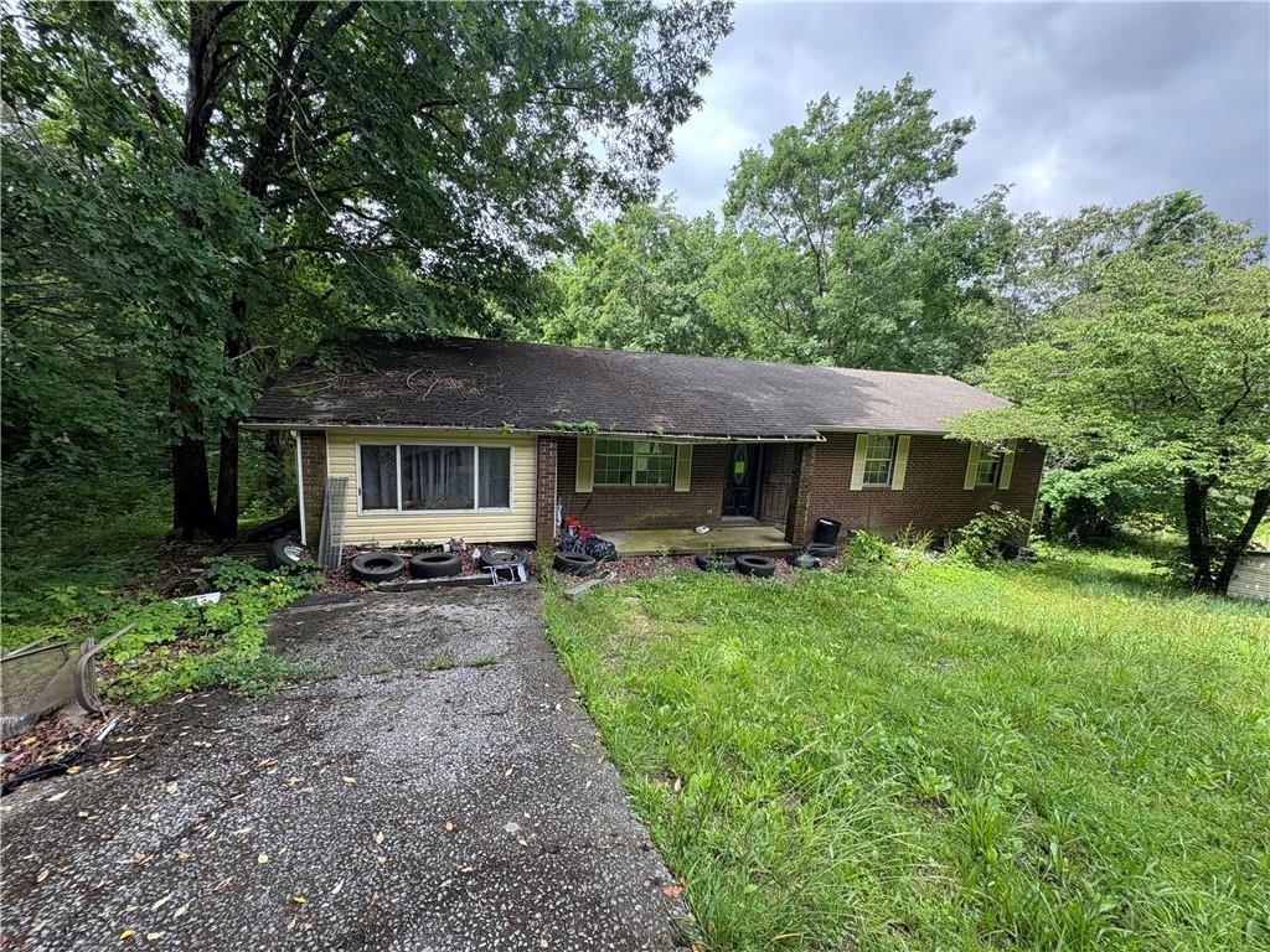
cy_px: 476
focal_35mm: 14
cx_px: 635
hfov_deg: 102.1
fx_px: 514
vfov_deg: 85.7
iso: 40
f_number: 2.2
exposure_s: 1/250
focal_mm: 2.22
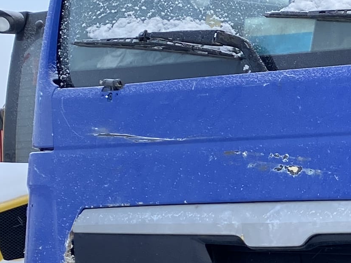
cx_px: 561
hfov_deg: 14.3
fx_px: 1288
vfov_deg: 11.6
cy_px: 219
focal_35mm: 127
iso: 32
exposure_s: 1/633
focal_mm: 4.25
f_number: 1.8
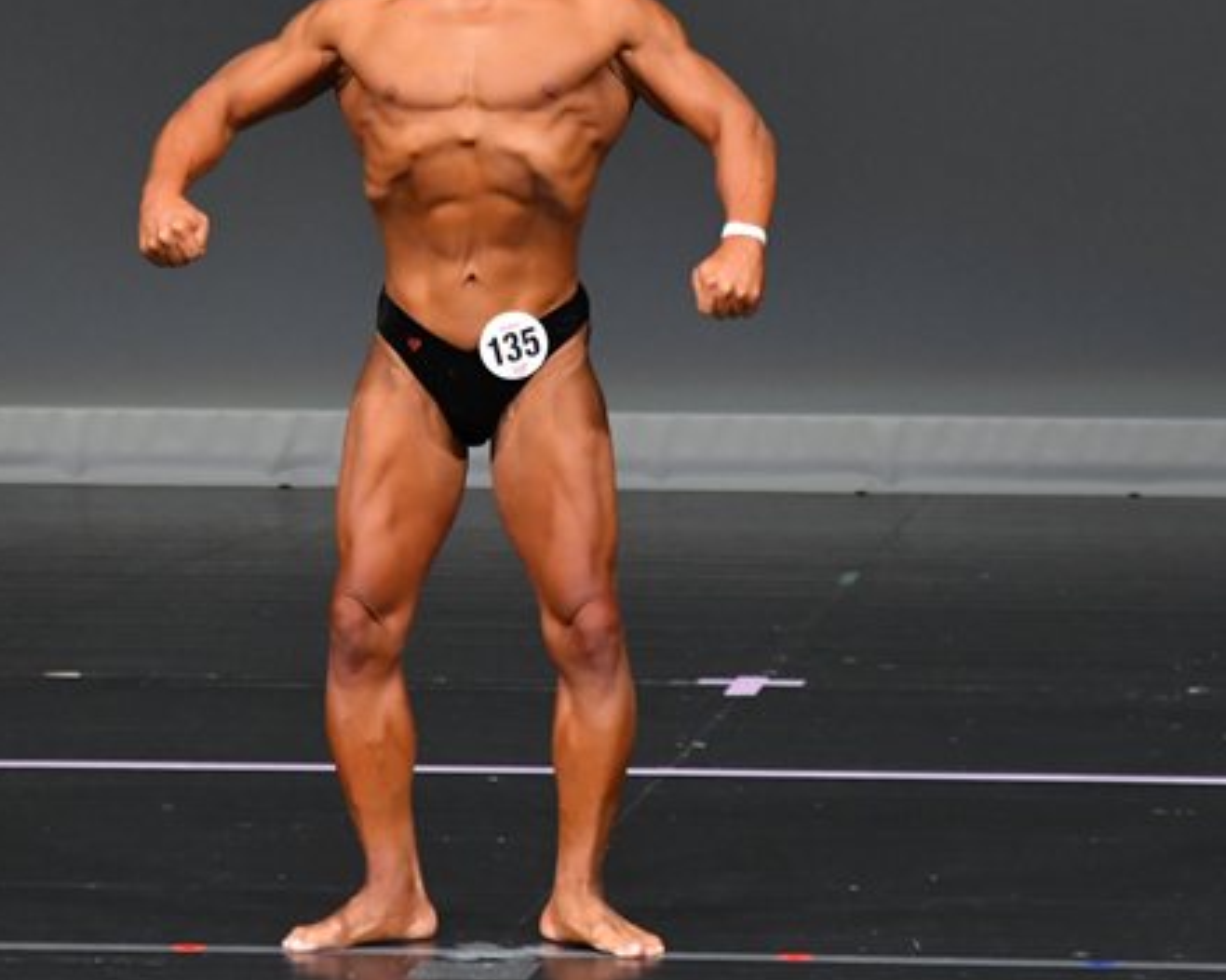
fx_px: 20714
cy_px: 341
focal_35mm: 571
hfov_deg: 3.4
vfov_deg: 2.7
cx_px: 485
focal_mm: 230
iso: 4000
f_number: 5.6
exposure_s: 1/400
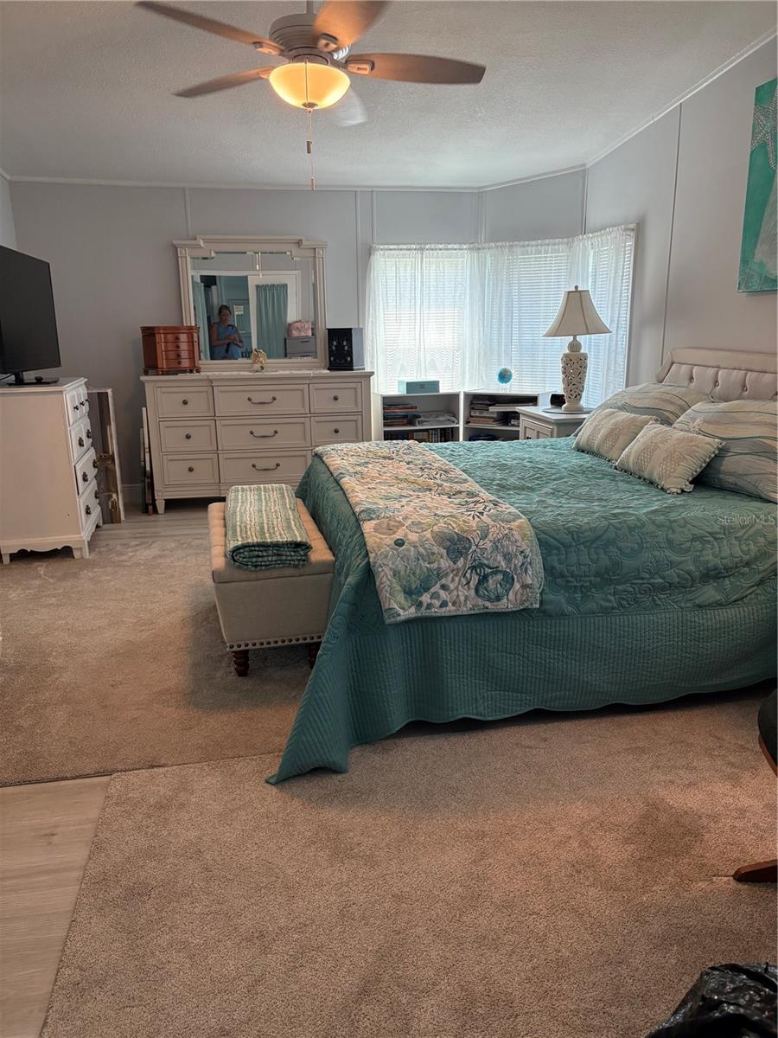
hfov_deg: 53.1
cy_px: 519
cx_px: 389
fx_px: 779
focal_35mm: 26
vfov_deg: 67.3
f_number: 1.6
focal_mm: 5.96
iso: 160
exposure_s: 1/120
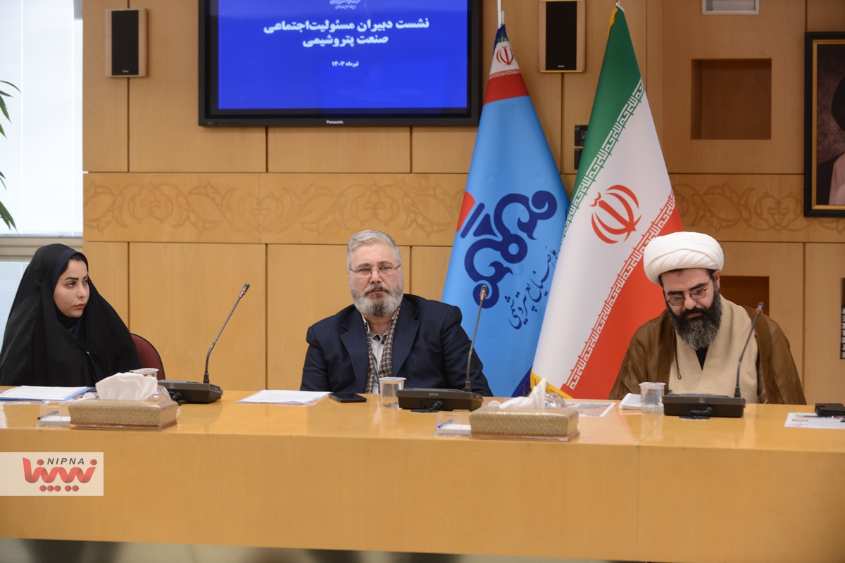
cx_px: 422
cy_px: 282
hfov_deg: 22.6
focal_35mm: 90
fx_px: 2112
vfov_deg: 15.2
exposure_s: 1/100
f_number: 4
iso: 800
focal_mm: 90
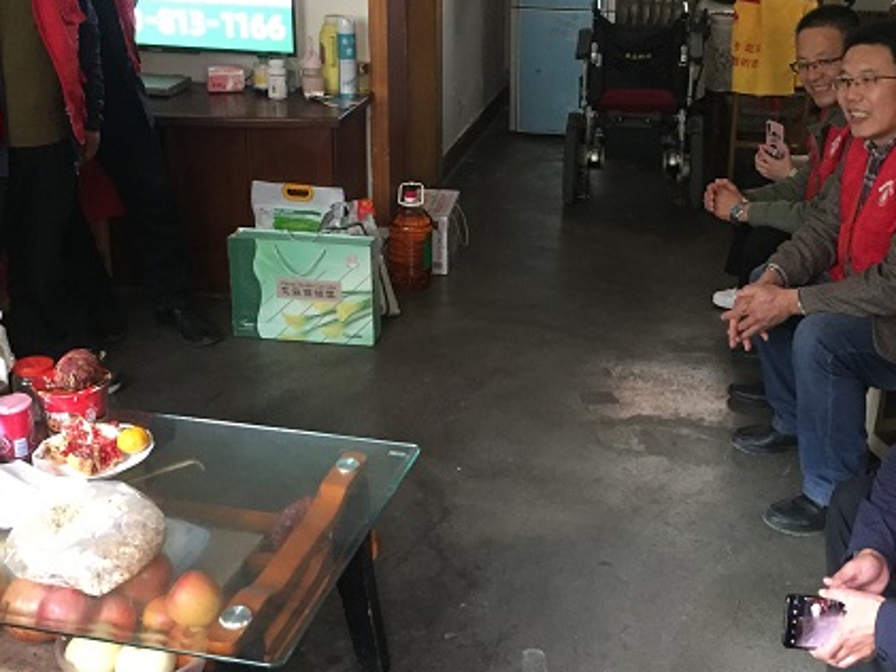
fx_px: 1165
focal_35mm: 45
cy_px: 253
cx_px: 527
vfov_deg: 32.1
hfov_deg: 41.9
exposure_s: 1/17
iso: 320
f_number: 2.2
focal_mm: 4.15
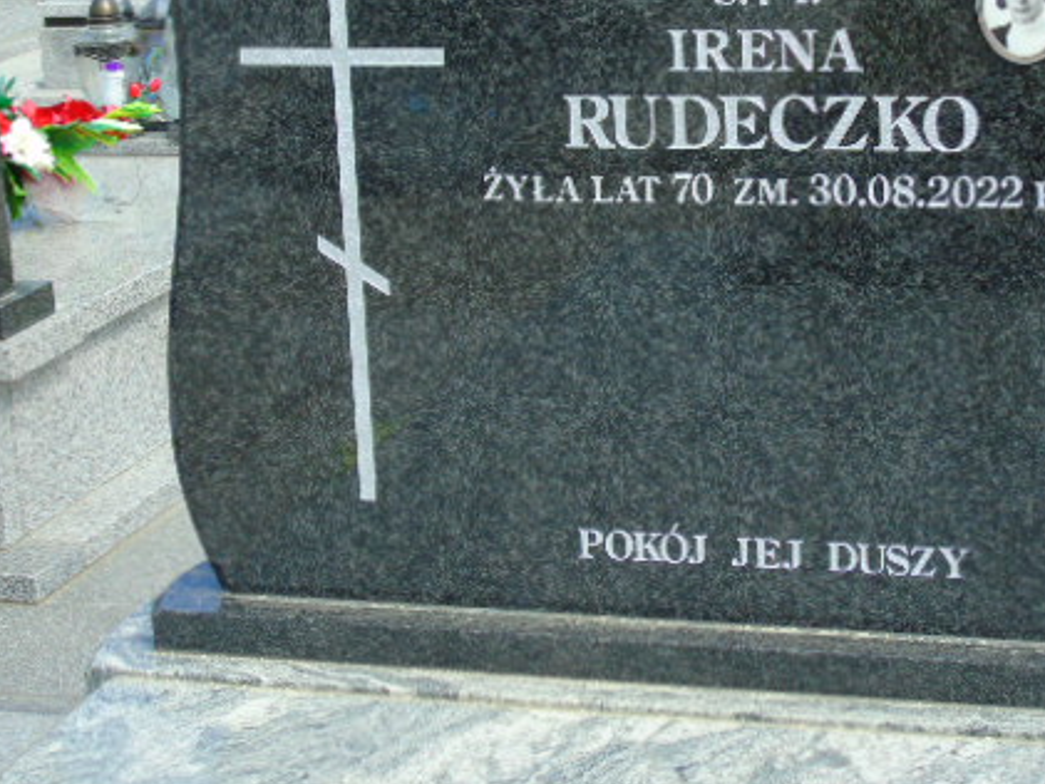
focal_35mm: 82
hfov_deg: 23.8
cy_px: 295
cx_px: 608
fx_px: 2476
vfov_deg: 18.0
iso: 80
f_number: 4.3
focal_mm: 9.6
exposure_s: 1/400
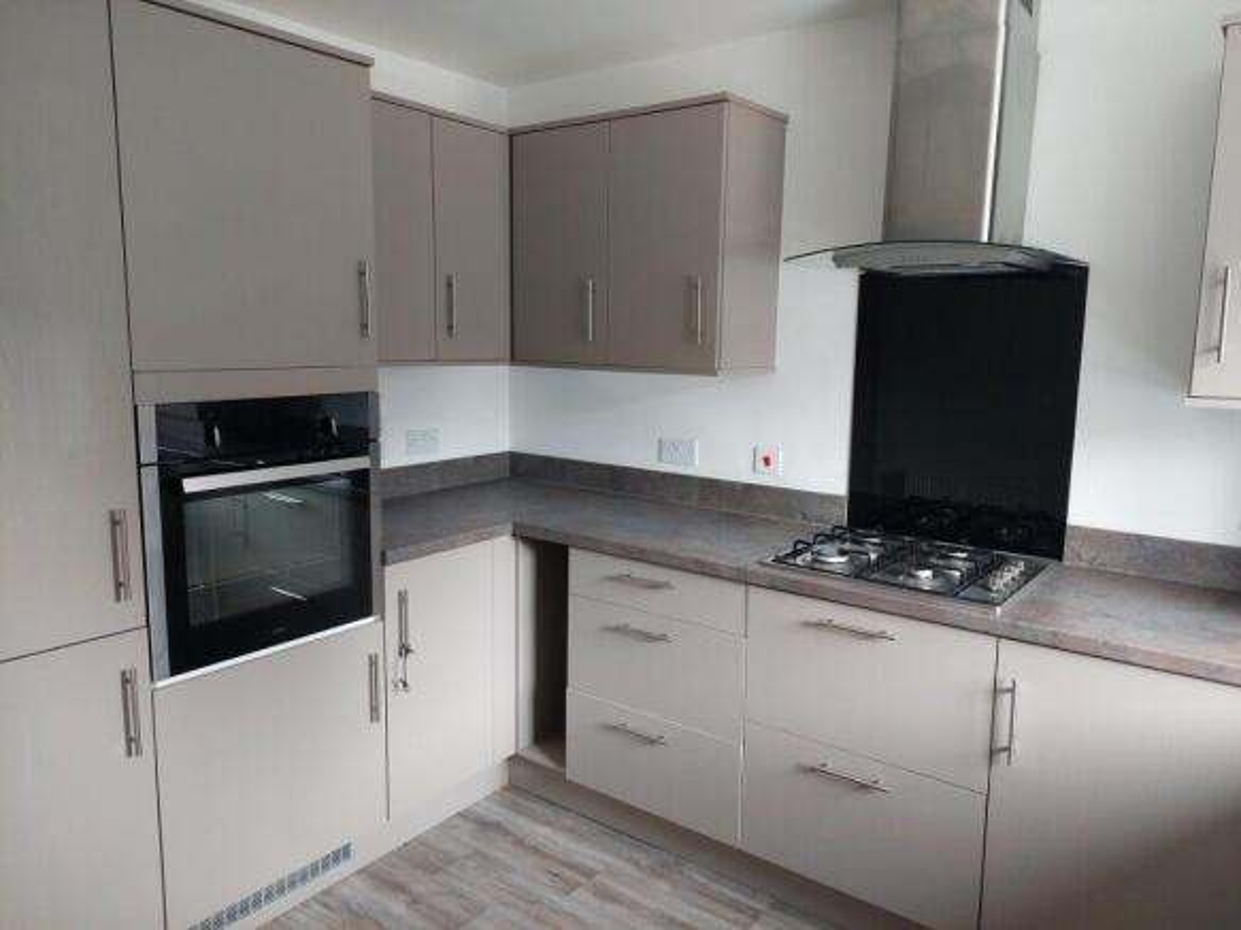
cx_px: 620
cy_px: 465
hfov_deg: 69.4
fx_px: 896
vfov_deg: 54.9
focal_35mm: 25
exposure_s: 1/100
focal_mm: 5.23
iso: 250
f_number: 1.8
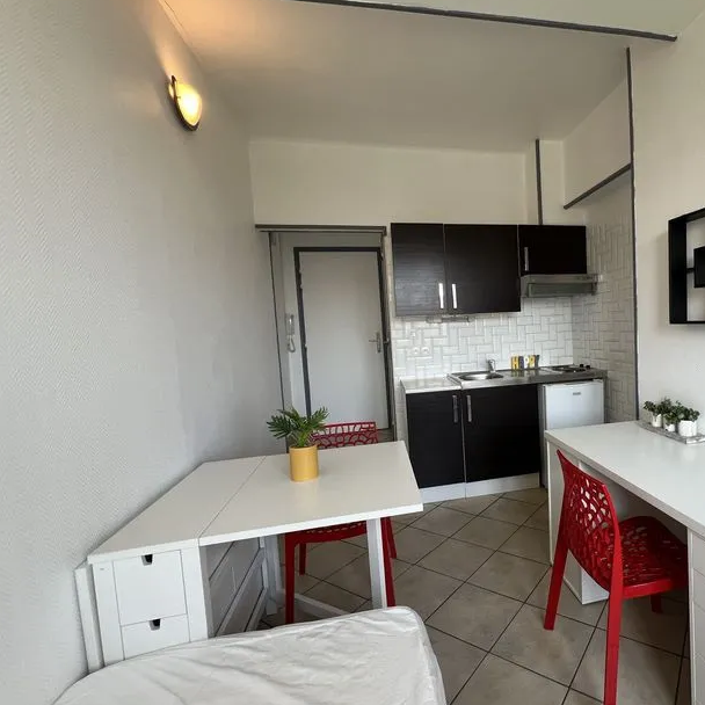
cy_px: 355
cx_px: 482
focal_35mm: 17
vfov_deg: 84.0
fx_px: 392
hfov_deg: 80.5
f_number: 1.8
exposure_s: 1/99
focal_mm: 1.57
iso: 100
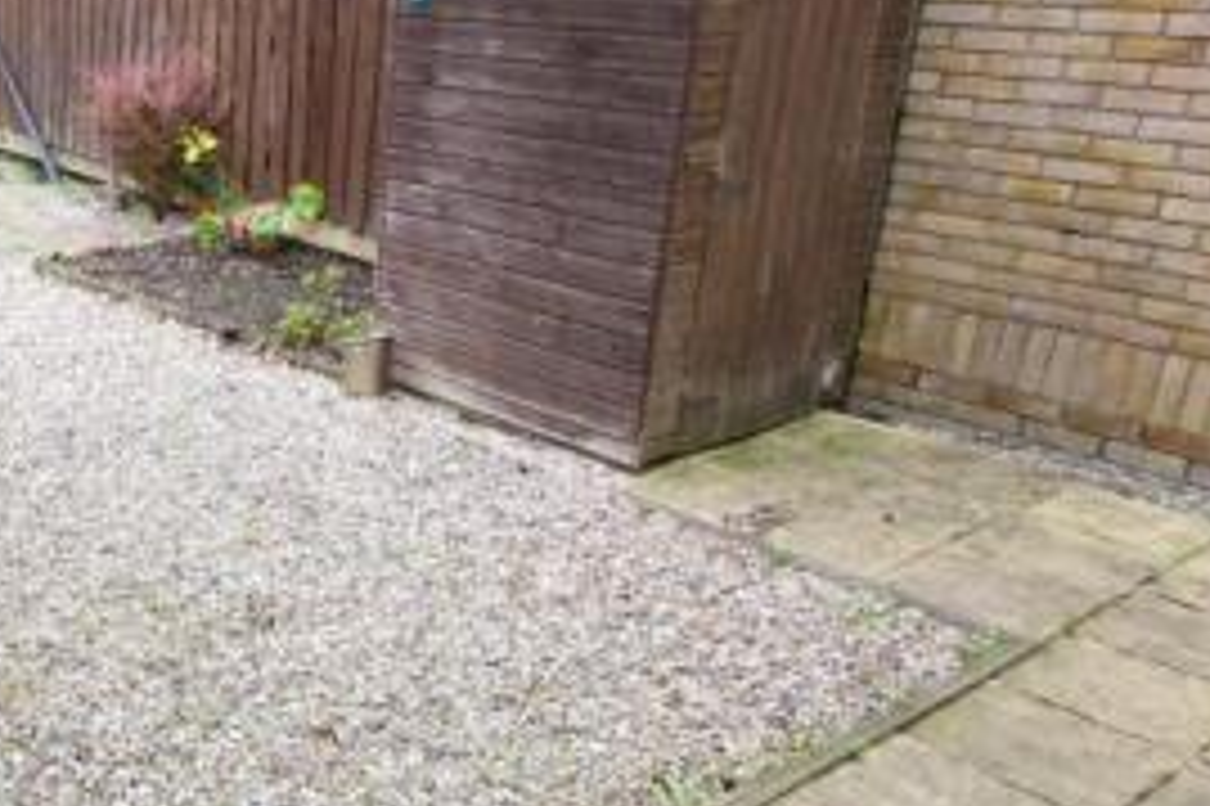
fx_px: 1310
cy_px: 371
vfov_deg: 34.1
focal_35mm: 39
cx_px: 108
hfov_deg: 44.8
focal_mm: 11
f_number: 4.5
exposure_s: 1/40
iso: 200
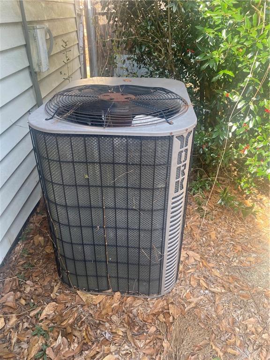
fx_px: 270
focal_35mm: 26
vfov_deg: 67.3
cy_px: 180
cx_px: 135
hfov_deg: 53.1
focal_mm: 4.25
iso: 32
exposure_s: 1/161
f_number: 1.8
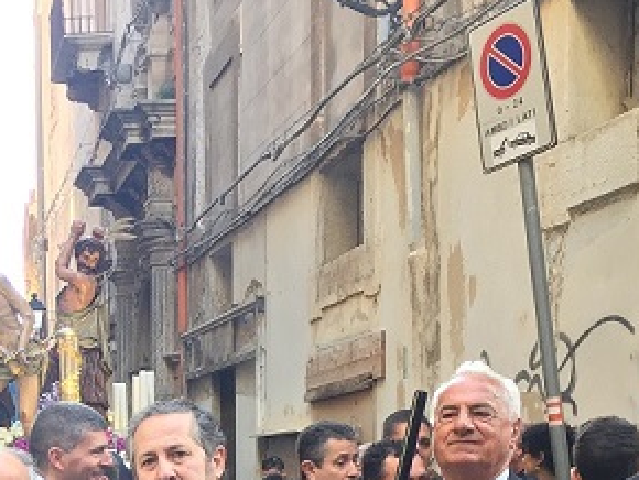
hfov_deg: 23.3
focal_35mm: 80
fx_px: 1478
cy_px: 652
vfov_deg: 17.2
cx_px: -7
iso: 32
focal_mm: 4.15
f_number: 2.2
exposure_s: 1/40
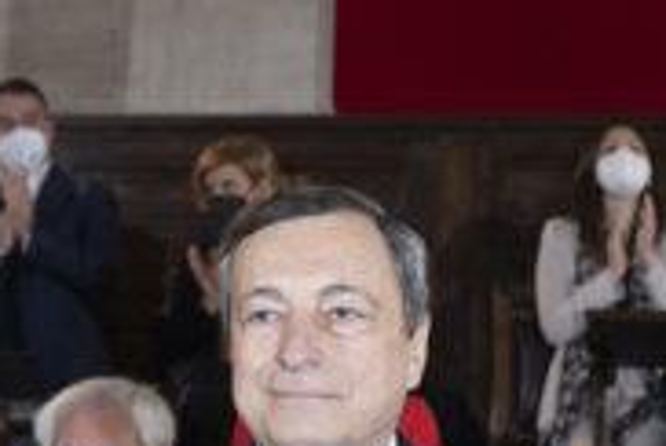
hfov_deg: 13.3
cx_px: 871
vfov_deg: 9.3
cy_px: 249
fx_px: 2742
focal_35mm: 148
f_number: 4
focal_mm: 30
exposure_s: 1/100
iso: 800
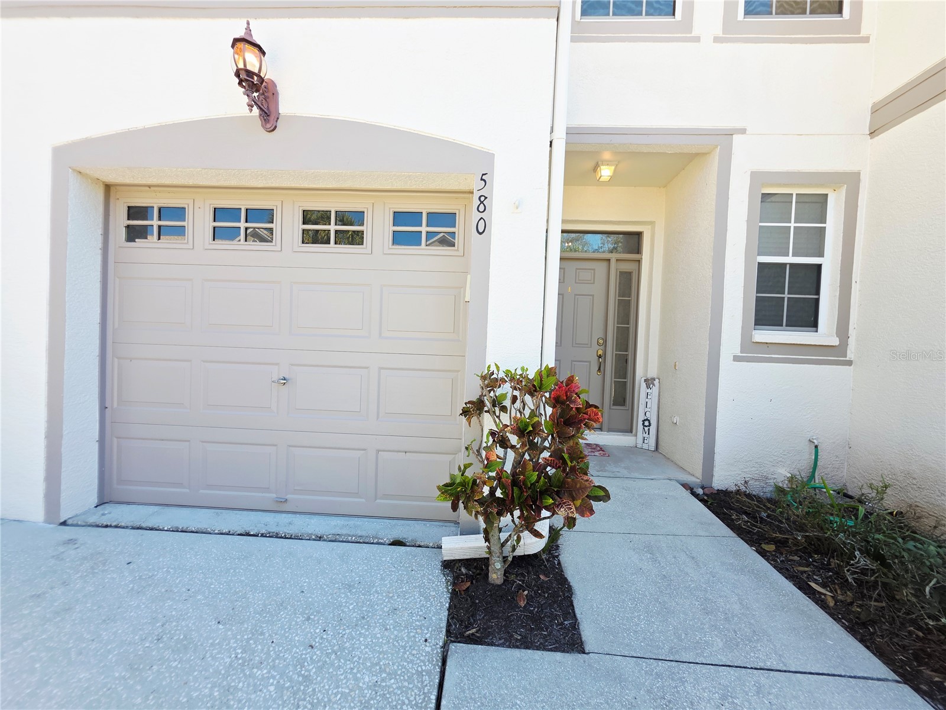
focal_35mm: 13
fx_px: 355
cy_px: 355
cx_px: 473
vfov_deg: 89.9
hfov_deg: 106.2
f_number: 1.9
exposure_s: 1/323
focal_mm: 2.2
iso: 40
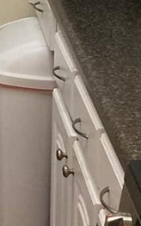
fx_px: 835
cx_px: -236
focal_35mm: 136
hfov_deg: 8.5
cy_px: -190
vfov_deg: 13.6
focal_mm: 3.99
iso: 100
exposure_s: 1/60
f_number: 1.8
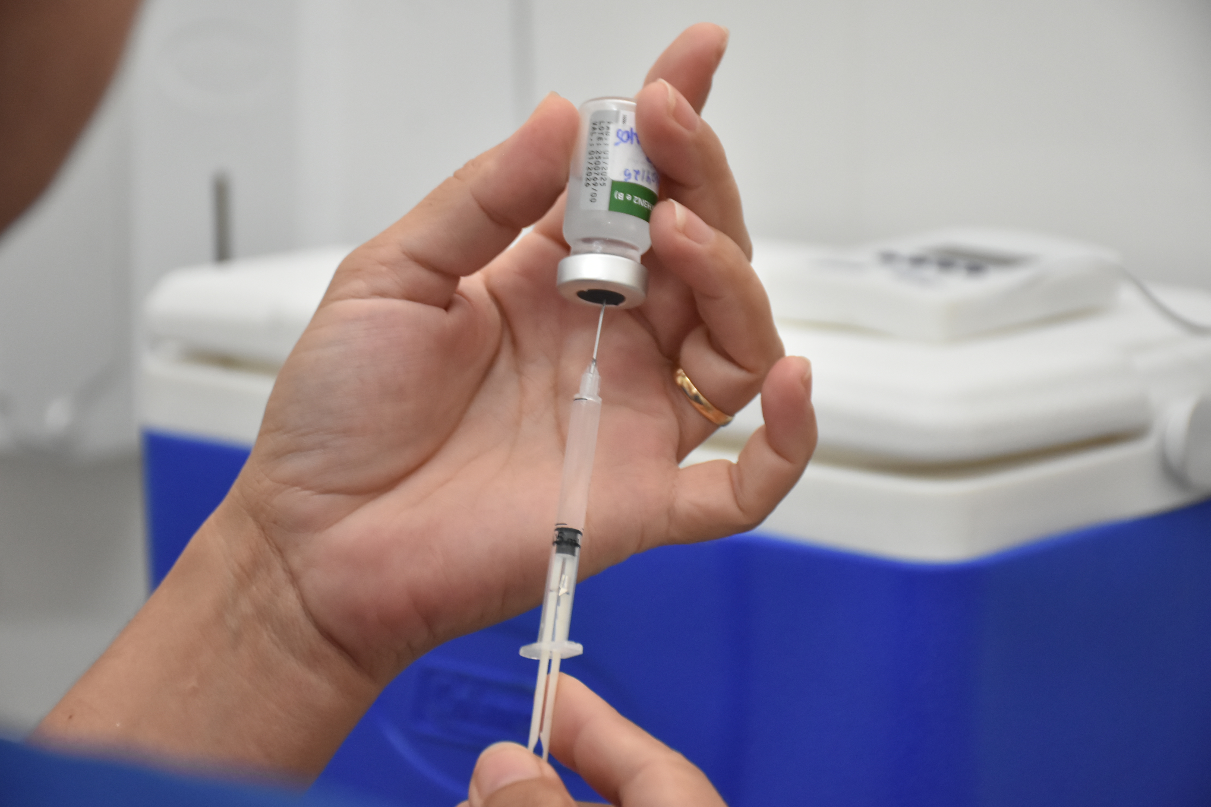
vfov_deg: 11.3
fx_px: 4070
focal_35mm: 121
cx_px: 603
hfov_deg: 16.9
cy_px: 401
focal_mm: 80
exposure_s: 1/125
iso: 1600
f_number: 5.6
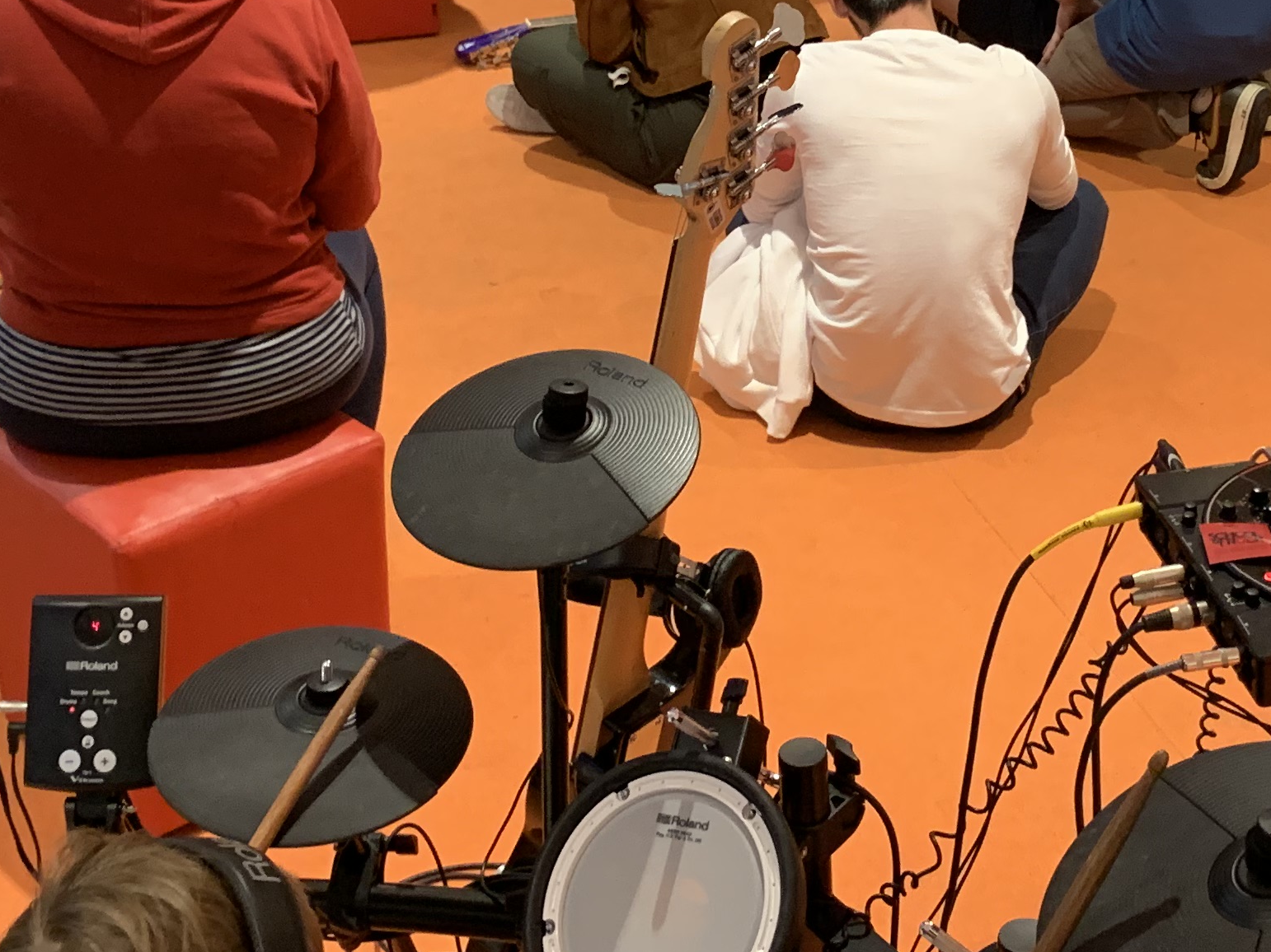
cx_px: 879
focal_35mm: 68
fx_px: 2496
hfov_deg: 28.3
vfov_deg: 21.2
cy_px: 127
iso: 250
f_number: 1.8
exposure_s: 1/60
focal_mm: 4.25
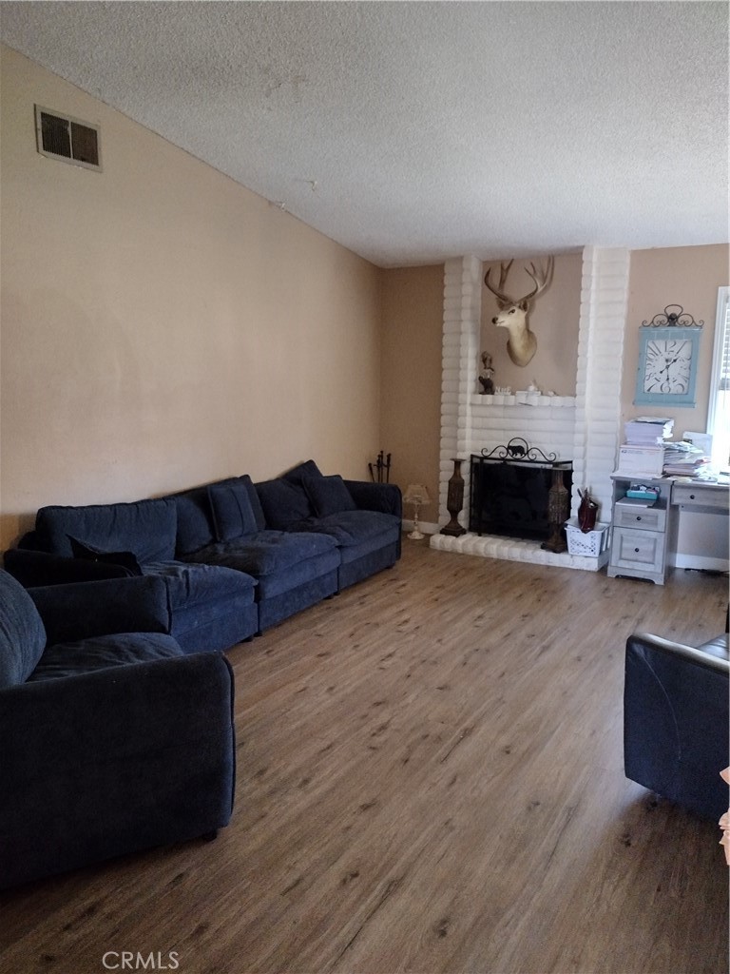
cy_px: 487
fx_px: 759
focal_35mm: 27
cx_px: 365
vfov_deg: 65.3
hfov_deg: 51.4
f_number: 1.7
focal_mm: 4.71
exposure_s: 1/40
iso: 894
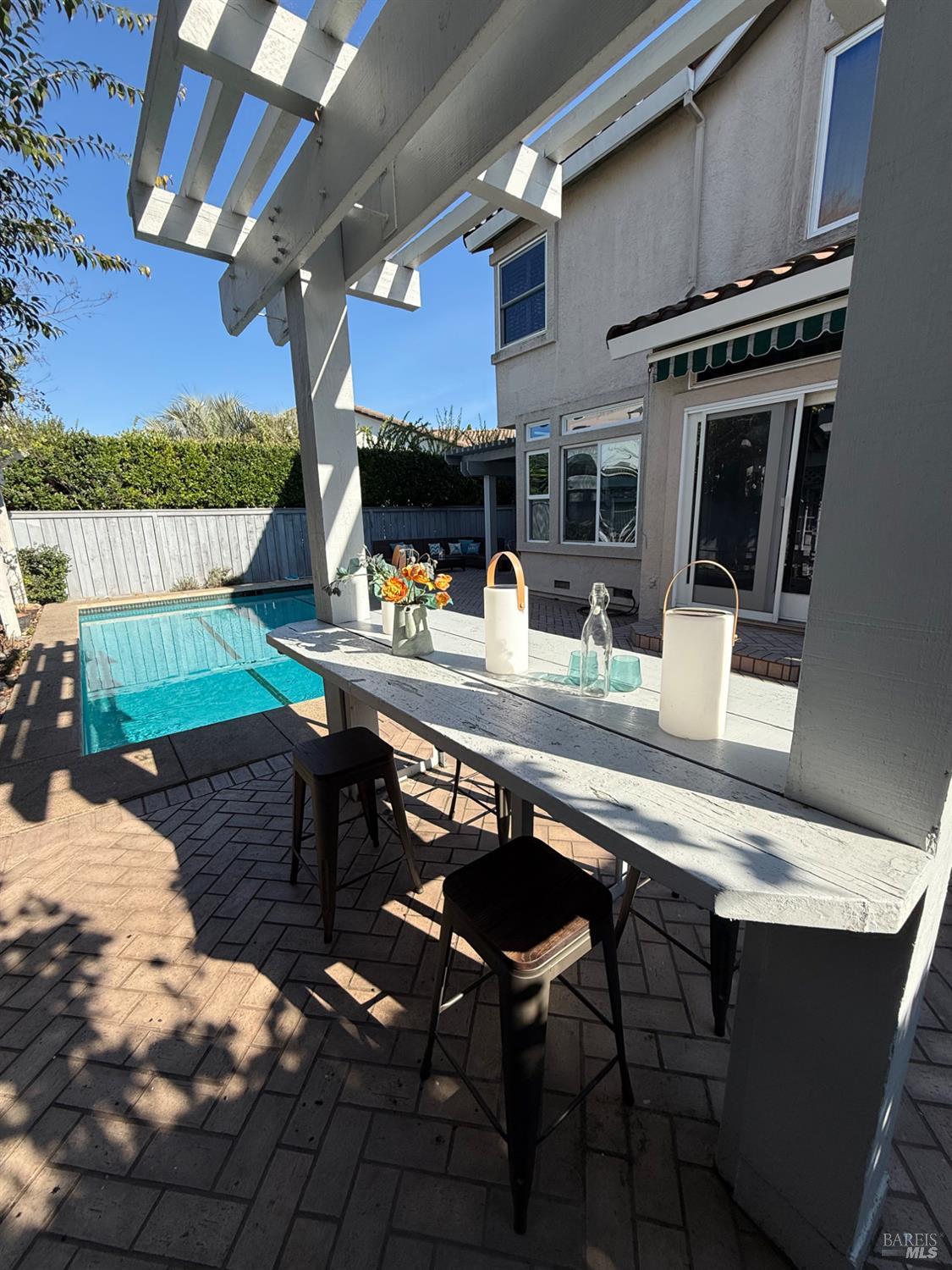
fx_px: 513
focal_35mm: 14
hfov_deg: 85.7
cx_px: 476
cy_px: 635
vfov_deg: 102.1
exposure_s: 1/1259
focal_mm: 2.22
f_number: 2.2
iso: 50
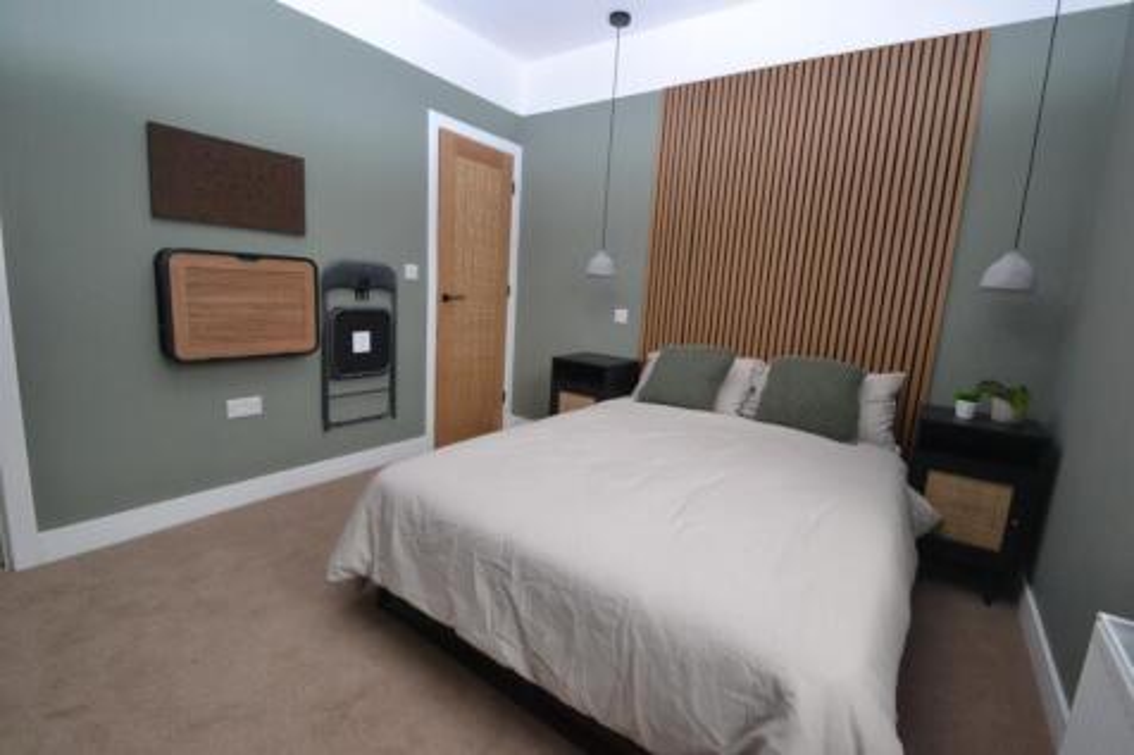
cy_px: 378
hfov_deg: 100.4
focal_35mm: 15
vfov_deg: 77.3
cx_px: 567
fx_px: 472
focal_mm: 10
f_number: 8
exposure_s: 1/250
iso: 1600
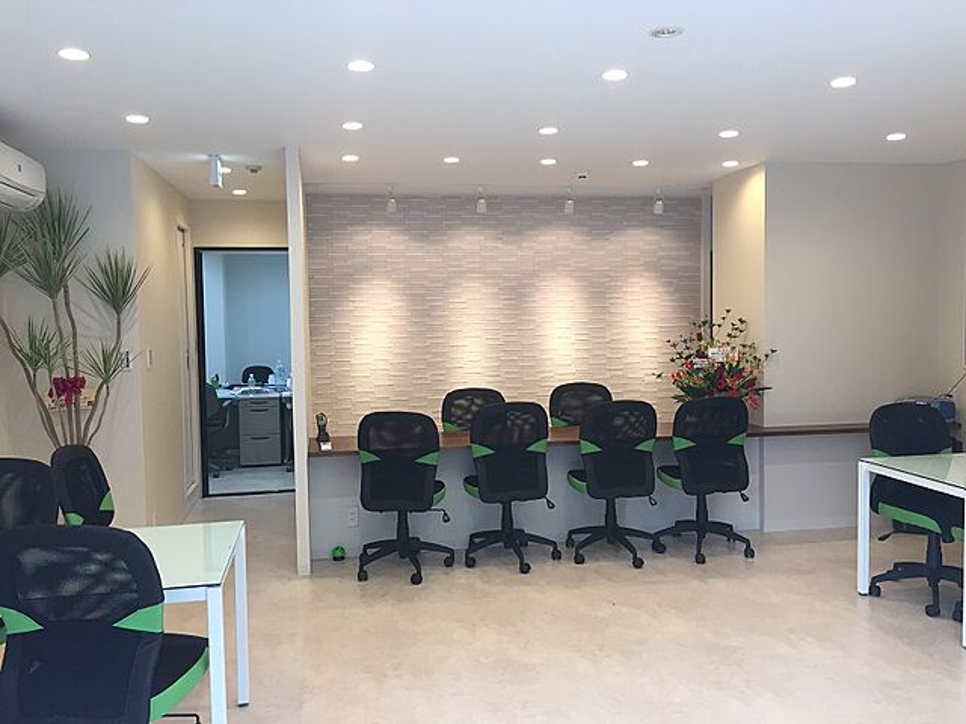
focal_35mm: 29
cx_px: 483
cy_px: 362
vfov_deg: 48.2
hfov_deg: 61.7
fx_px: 809
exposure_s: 1/30
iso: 32
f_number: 2.2
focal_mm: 4.15
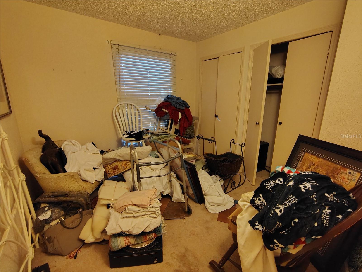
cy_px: 136
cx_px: 181
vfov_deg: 78.1
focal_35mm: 16
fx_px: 167
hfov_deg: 94.5
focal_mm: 2.13
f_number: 2.2
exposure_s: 1/24
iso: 1728
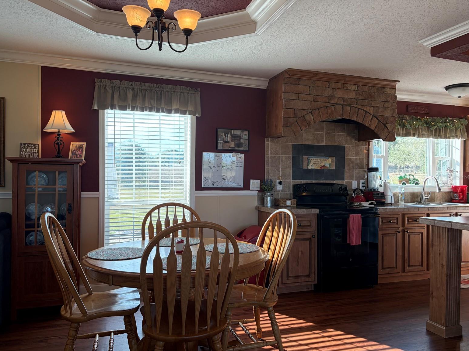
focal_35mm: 27
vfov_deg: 51.4
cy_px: 177
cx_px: 233
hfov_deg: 65.3
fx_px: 366
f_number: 1.6
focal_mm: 5.96
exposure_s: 1/200
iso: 64
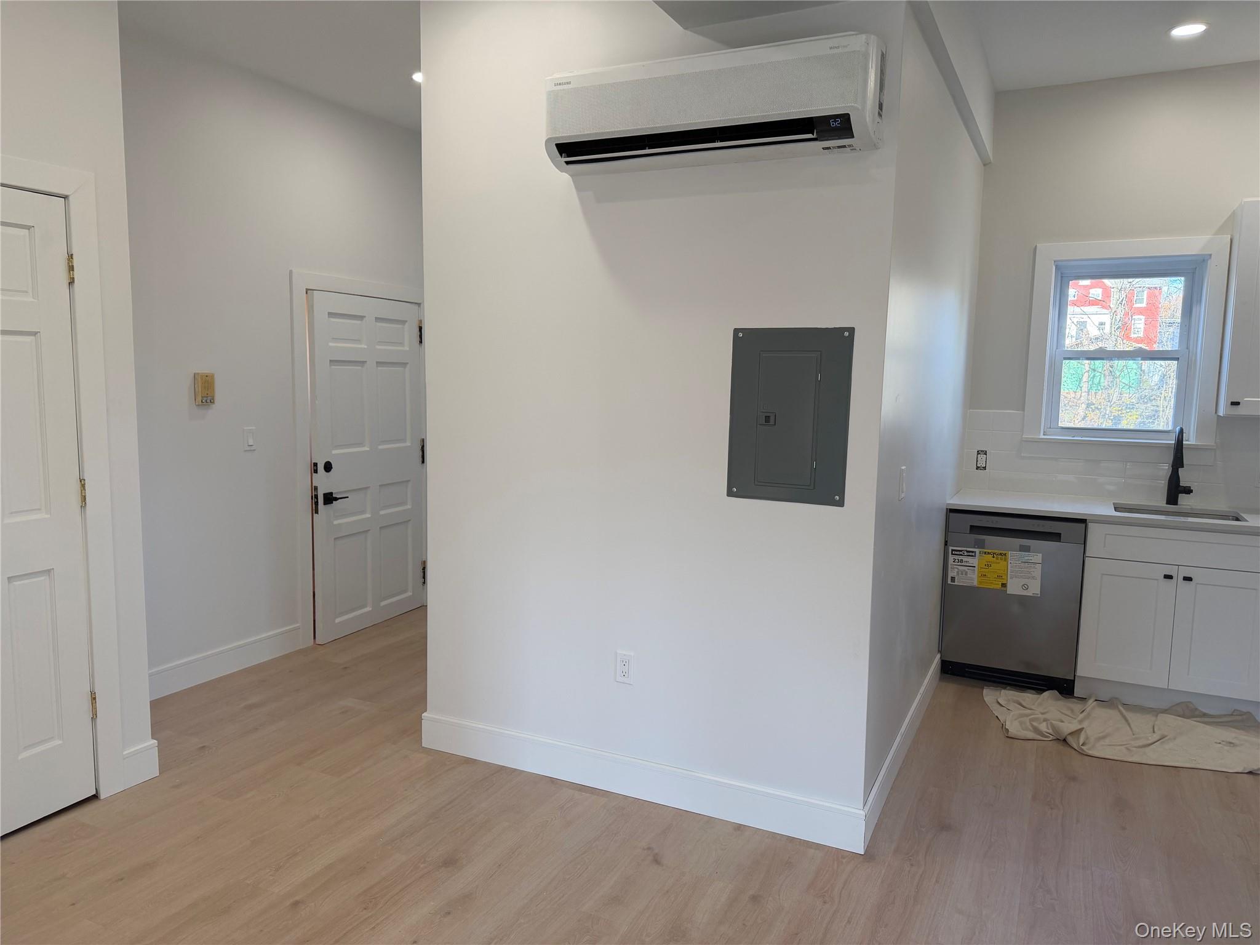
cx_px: 630
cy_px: 472
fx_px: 874
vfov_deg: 56.8
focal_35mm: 24
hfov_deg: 71.6
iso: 100
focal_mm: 6.76
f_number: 1.78
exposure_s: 1/196
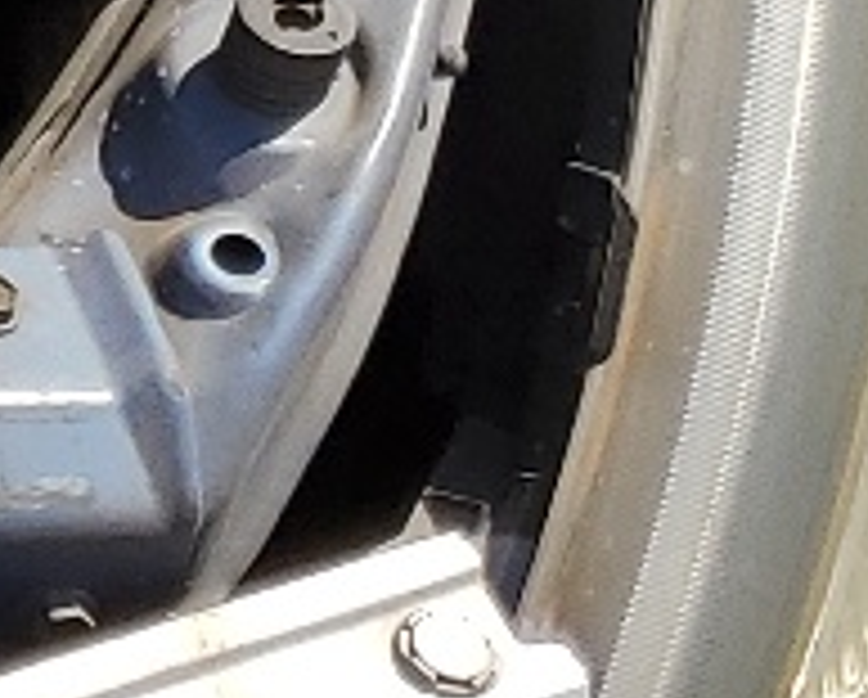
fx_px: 5403
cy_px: -365
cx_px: -2172
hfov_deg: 7.5
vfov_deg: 7.3
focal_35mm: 210
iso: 50
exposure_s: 1/3333
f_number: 1.5
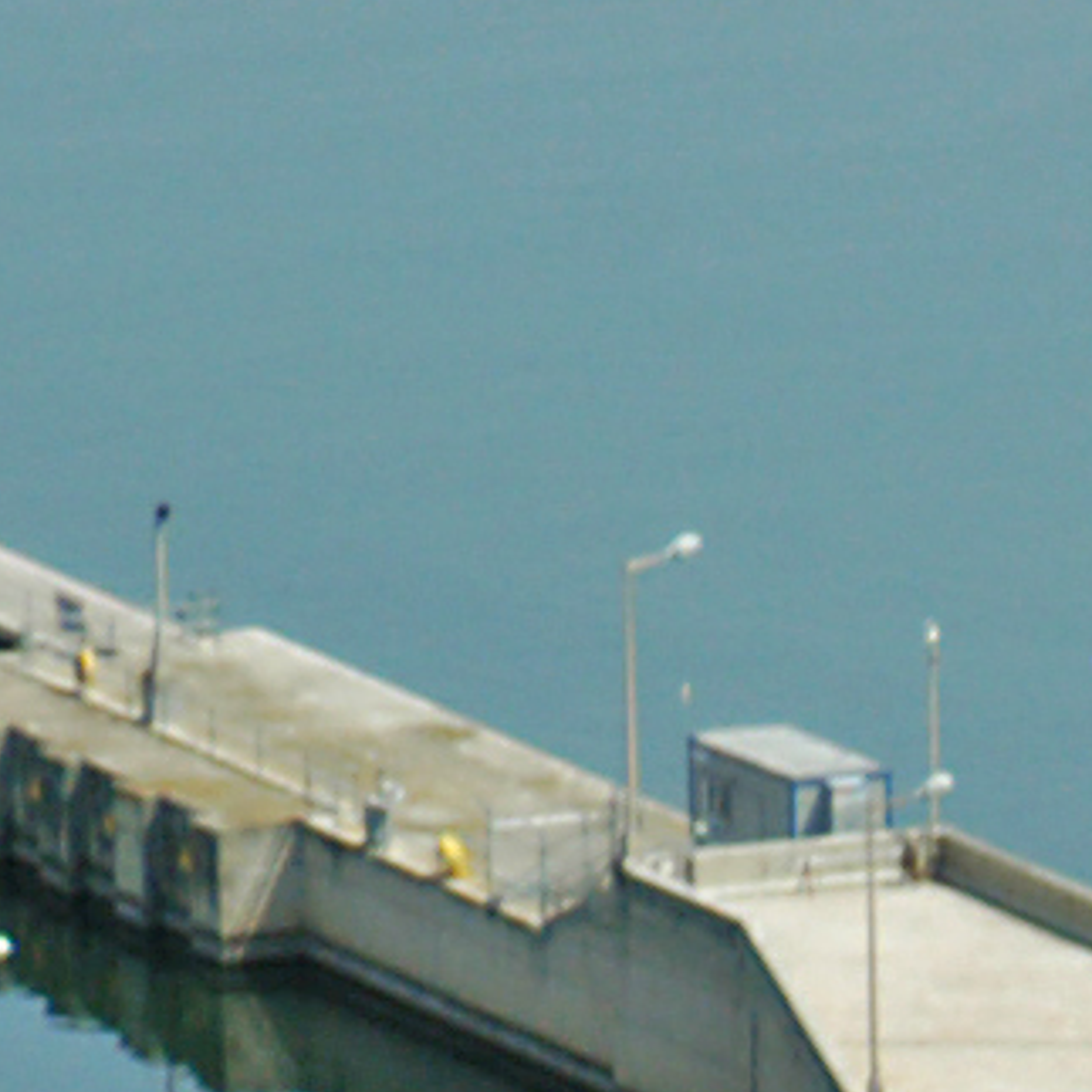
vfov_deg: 2.5
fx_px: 24519
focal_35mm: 687
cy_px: 3333
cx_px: 3354
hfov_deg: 2.5
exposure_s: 1/1000
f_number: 4.5
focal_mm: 58
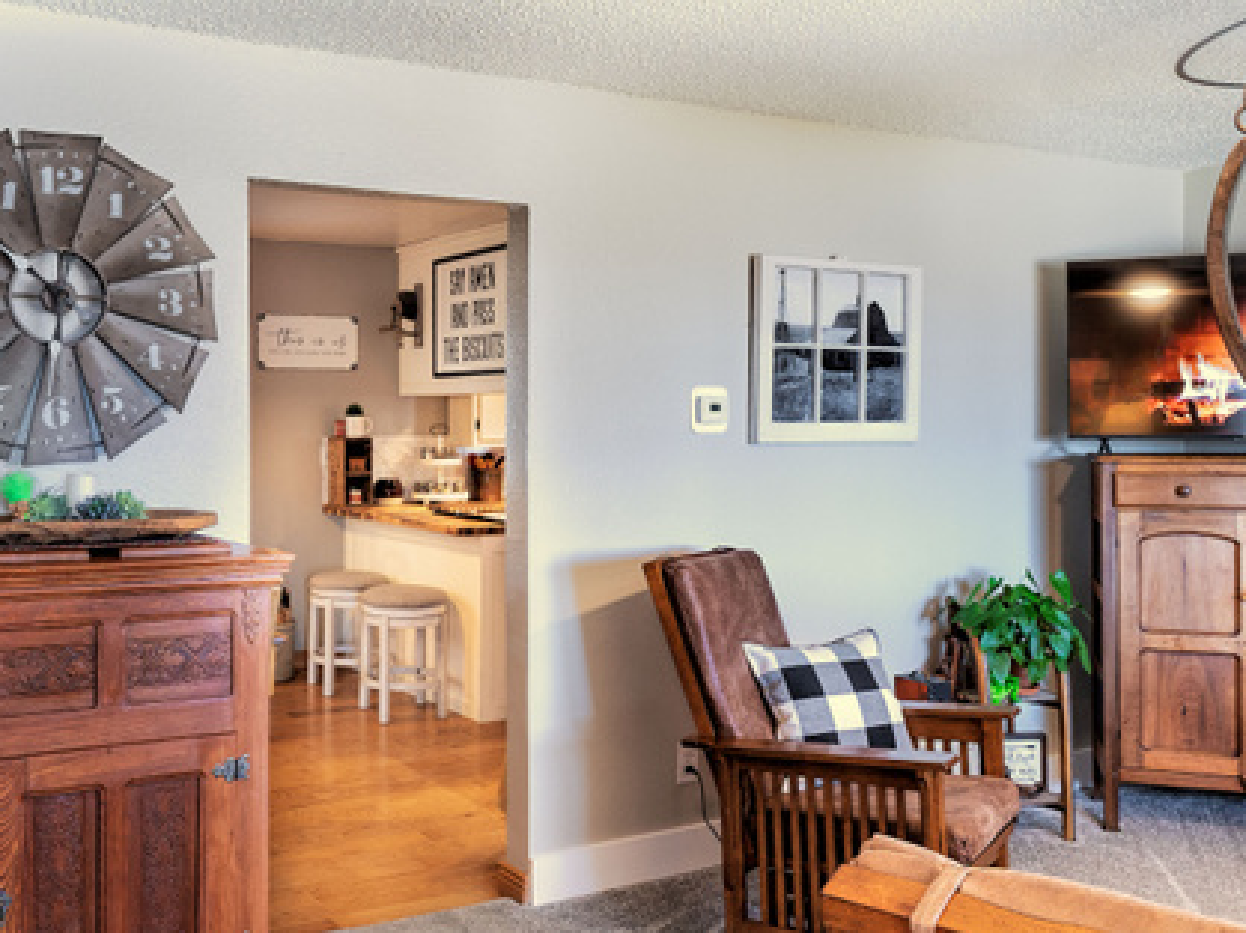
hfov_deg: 54.7
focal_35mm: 33
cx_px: 465
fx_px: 1187
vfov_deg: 42.9
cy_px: 493
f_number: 8
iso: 400
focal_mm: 14
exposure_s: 1/8
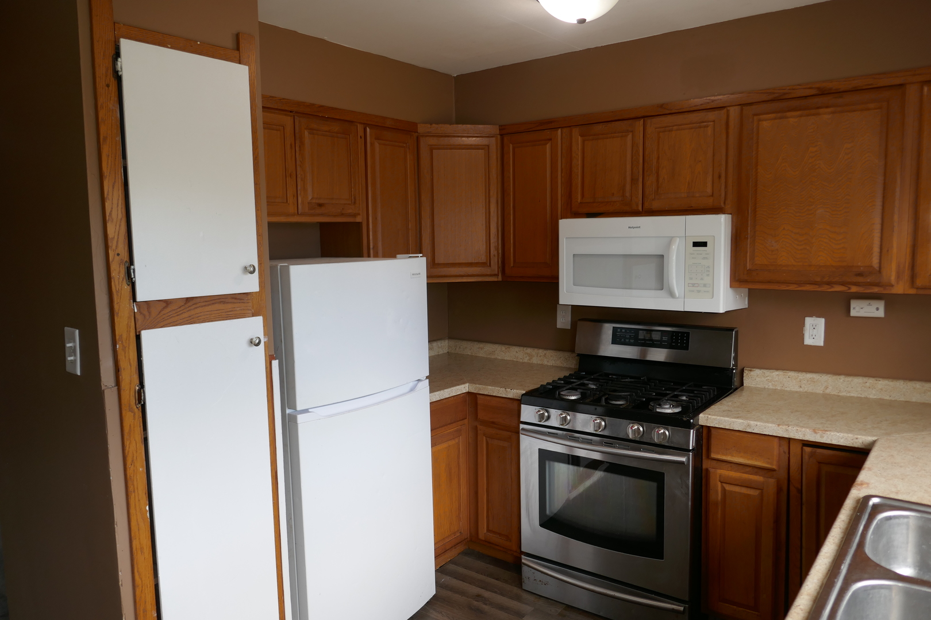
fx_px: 646
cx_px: 466
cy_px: 310
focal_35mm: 25
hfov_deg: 71.5
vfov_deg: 51.3
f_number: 2.8
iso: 125
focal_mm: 9.1
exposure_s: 1/80
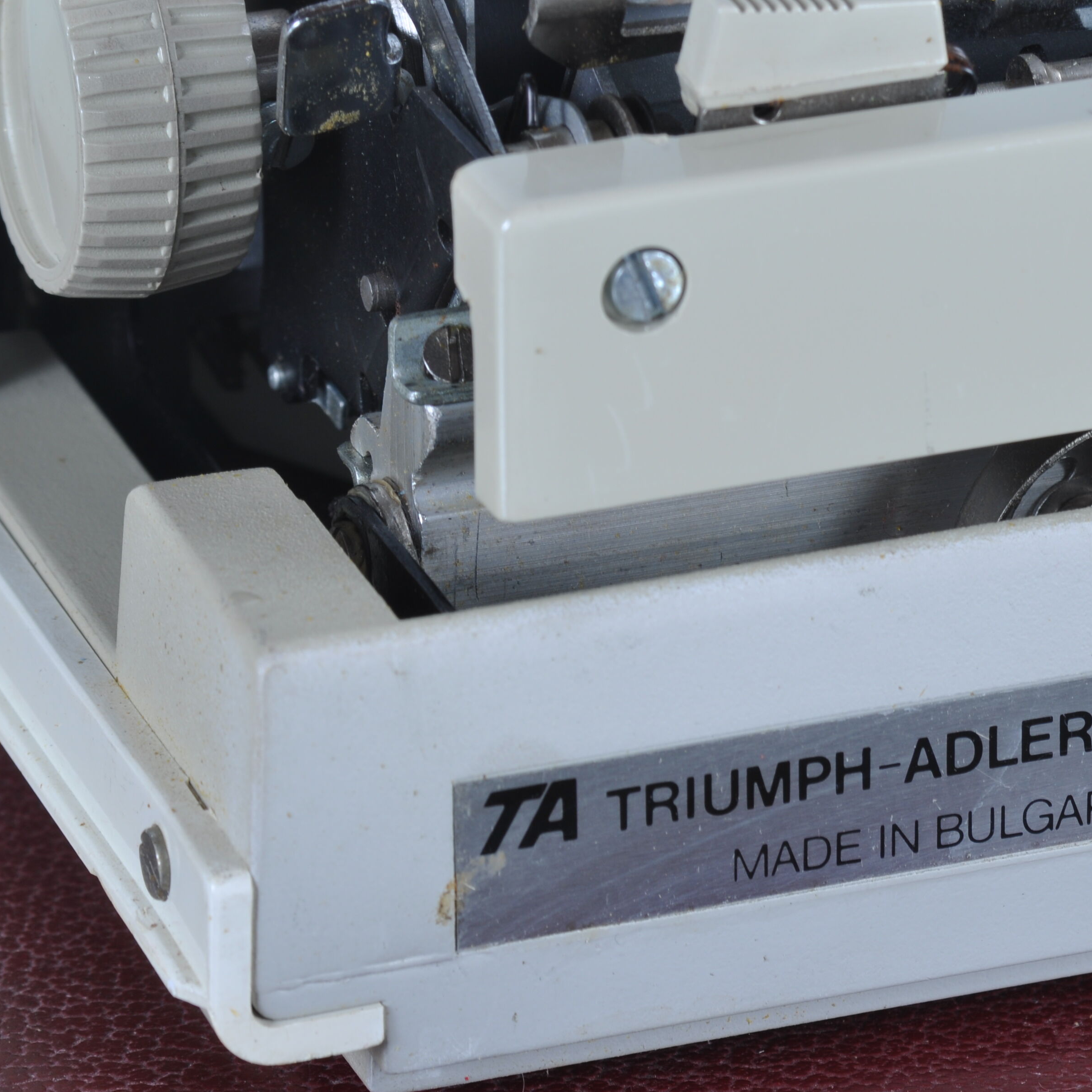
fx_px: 8521
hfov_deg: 7.3
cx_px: 740
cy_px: 451
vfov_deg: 7.3
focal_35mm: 239
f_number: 16
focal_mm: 105
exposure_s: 1/100
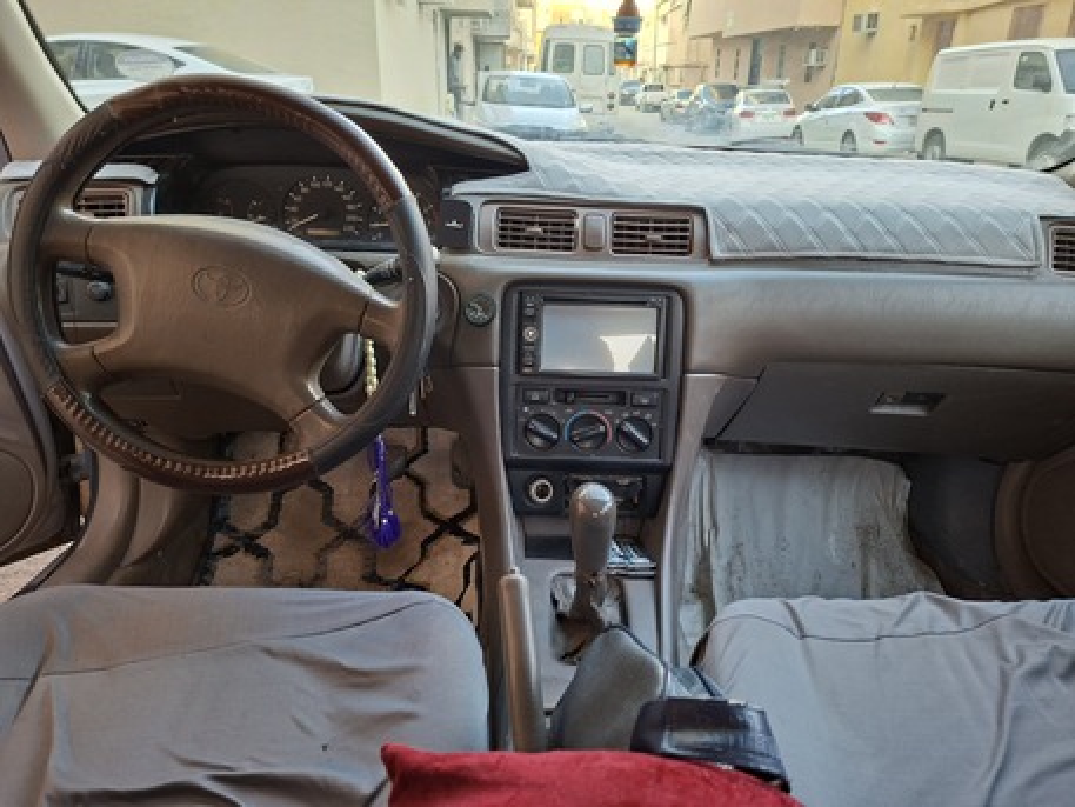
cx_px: 538
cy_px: 404
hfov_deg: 73.9
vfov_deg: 58.9
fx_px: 714
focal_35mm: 23
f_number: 1.8
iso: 160
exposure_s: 1/100
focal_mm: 5.54
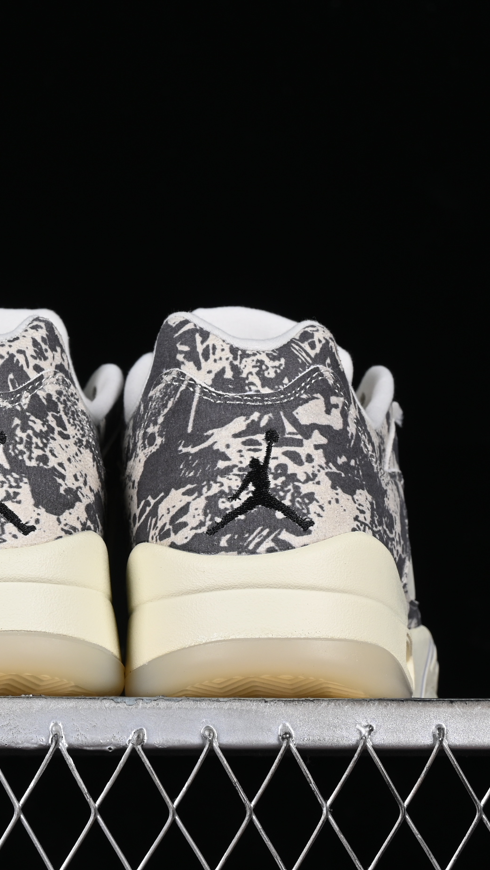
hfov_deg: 10.3
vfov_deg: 18.2
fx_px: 2725
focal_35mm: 118
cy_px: 435
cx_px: 117
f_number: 8
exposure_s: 1/80
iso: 160
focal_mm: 50
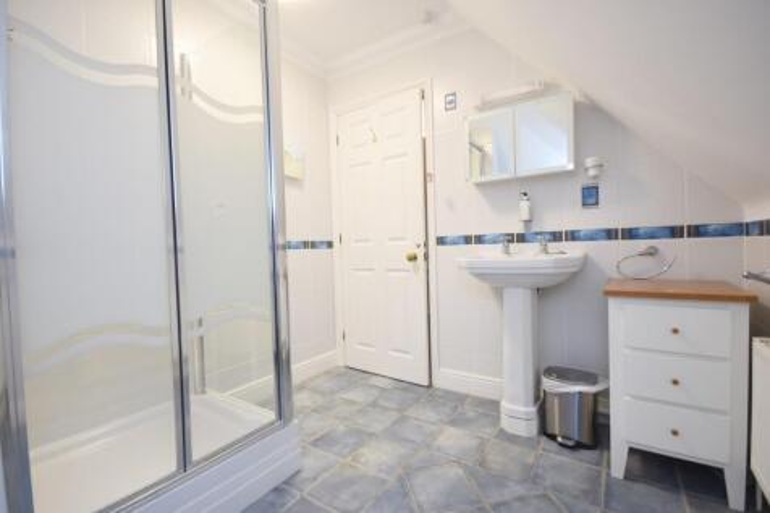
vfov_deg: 77.3
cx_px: 385
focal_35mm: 15
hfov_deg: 100.4
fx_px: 321
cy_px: 256
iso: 560
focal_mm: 10
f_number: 4
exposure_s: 1/60
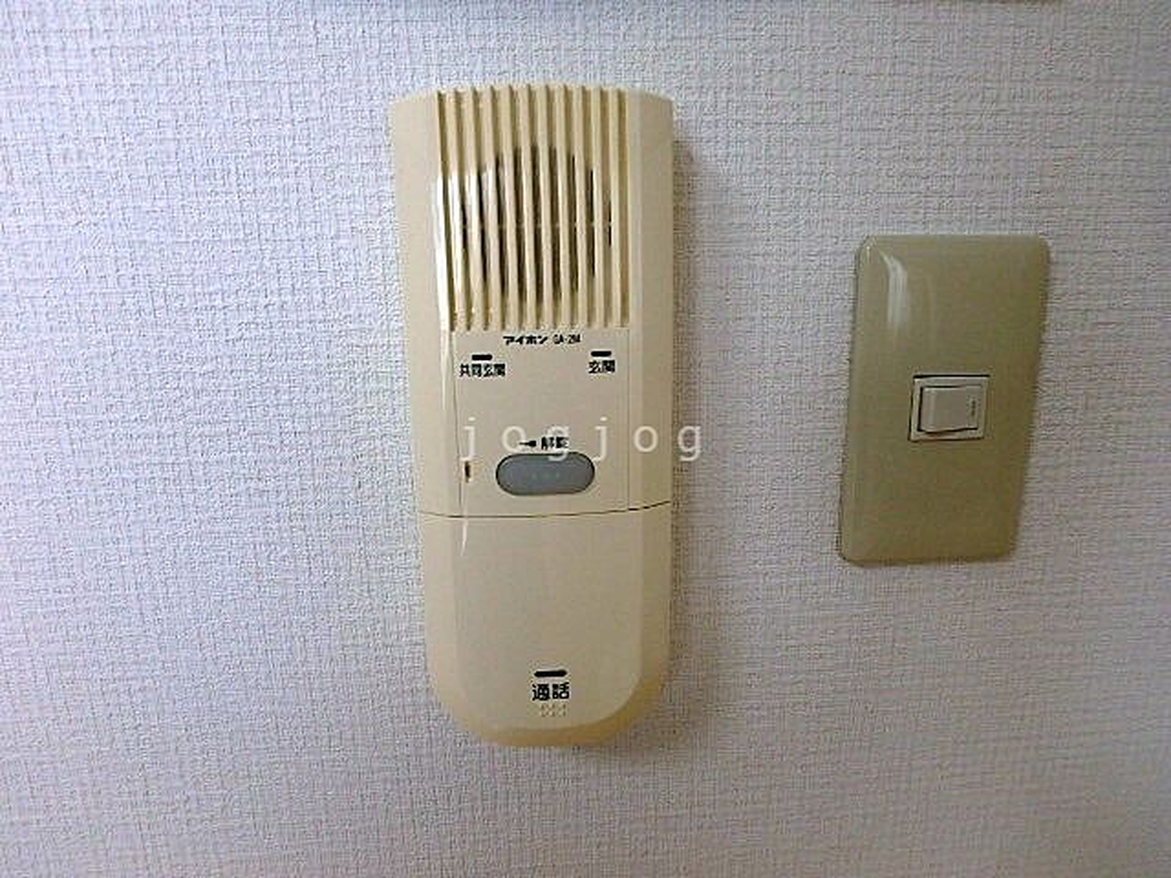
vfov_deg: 63.4
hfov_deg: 79.0
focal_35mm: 21
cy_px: 439
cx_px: 586
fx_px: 710
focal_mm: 3.7
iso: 125
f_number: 3.5
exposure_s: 1/60
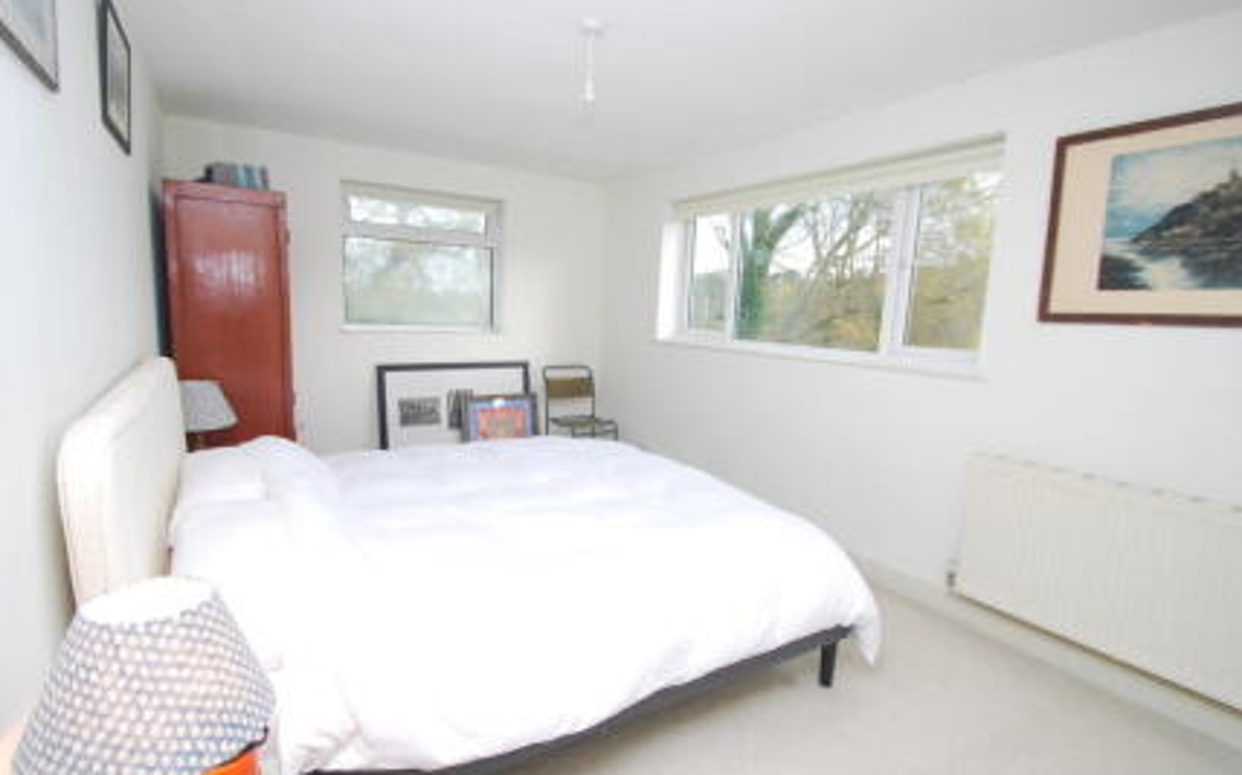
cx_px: 589
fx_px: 575
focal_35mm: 17
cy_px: 385
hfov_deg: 94.3
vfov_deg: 67.9
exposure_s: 1/50
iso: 200
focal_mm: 10
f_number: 3.5
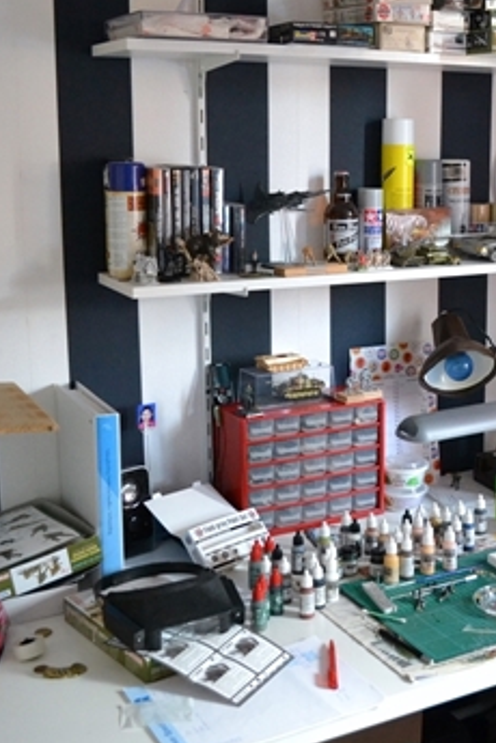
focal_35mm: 47
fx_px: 971
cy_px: 295
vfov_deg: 41.7
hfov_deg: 27.9
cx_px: 416
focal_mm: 18
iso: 3200
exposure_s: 1/30
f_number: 3.5
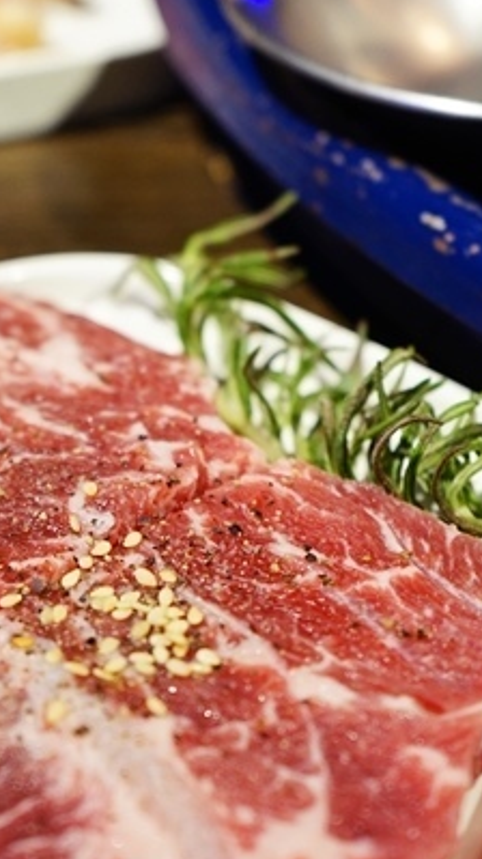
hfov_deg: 14.3
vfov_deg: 25.2
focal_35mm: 84
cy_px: 561
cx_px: 62
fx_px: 1911
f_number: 4.5
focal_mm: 40
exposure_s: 1/60
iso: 1000
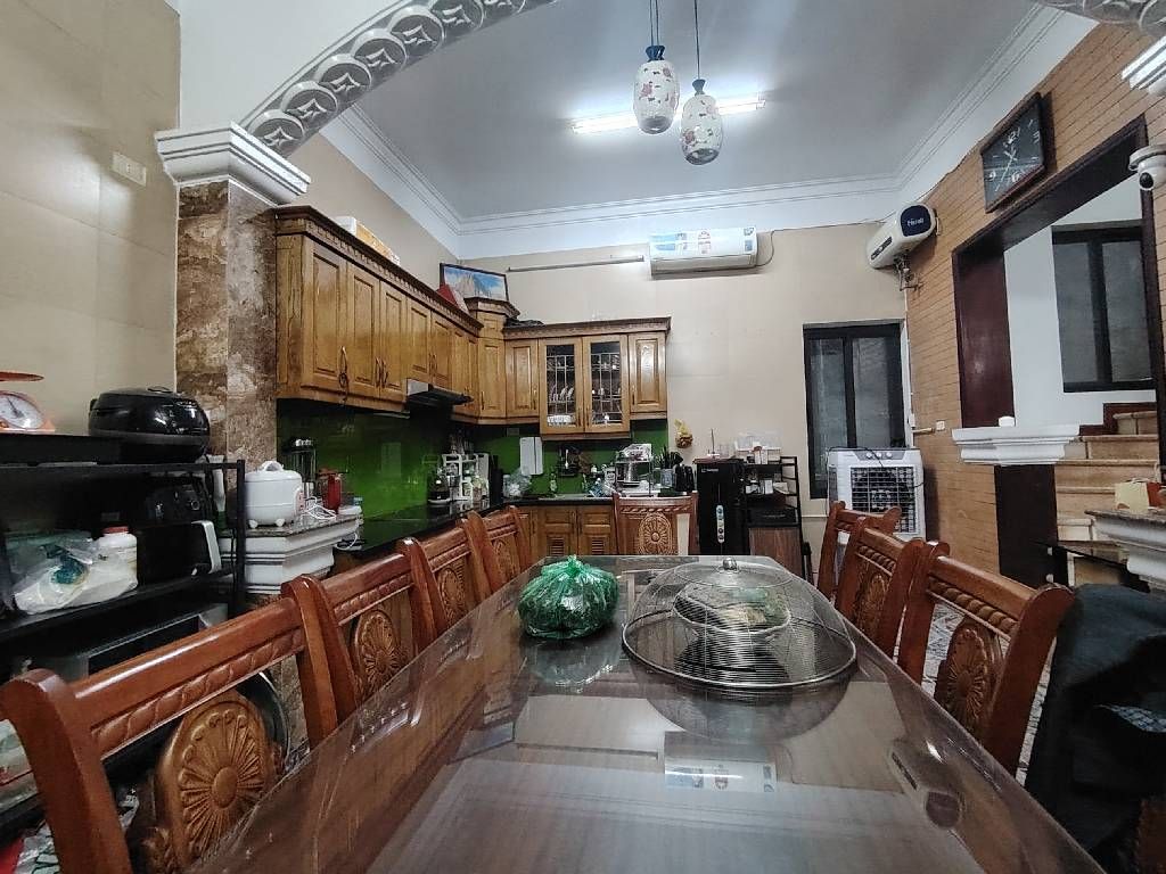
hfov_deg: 91.0
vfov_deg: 74.7
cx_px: 583
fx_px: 573
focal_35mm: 17
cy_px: 437
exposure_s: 1/33.3
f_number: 2.2
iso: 252
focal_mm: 1.42
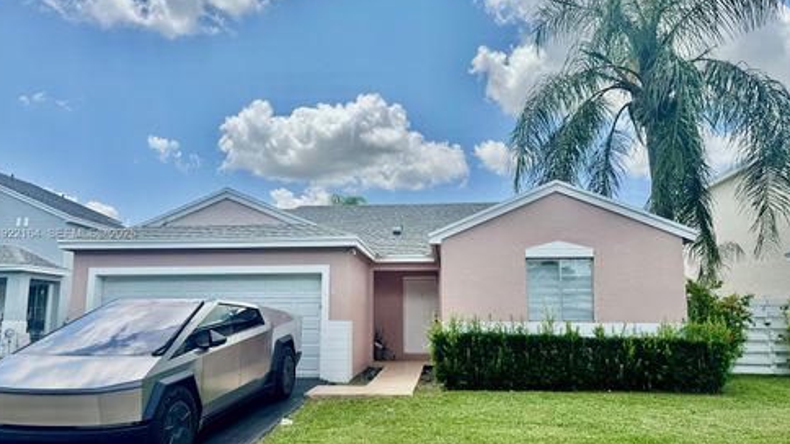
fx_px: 565
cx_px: 385
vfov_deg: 42.9
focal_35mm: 27
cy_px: 234
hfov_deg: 69.9
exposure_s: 1/6410
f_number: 1.78
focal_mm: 6.76
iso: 80
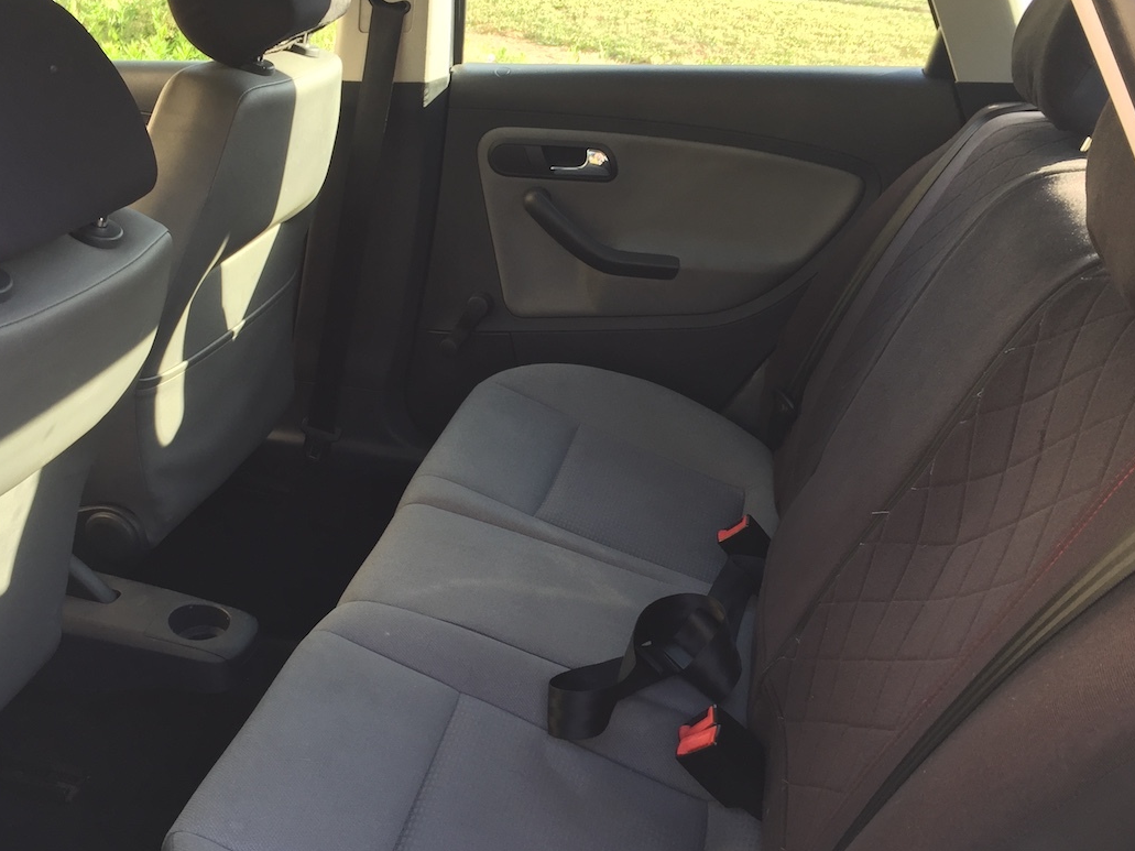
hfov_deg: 51.1
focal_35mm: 36
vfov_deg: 39.6
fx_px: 1180
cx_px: 461
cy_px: 413
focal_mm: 4.15
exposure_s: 1/100
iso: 40
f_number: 2.2
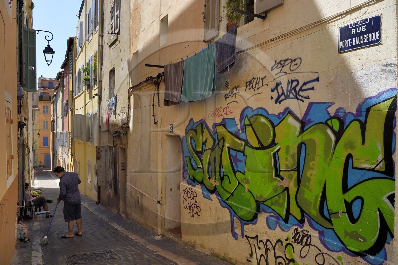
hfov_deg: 63.7
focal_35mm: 29
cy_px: 132
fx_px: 320
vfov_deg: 44.9
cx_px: 199
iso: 200
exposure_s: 1/320
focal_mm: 29
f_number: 9
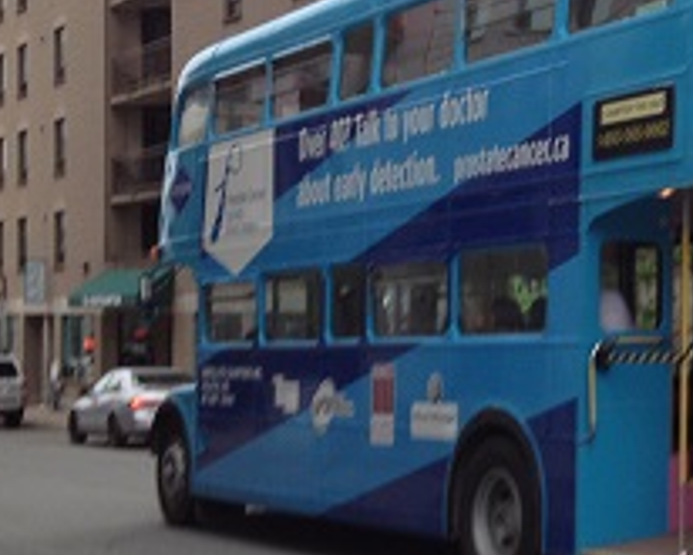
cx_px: 656
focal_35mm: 83
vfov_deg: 18.5
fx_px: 1703
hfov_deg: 22.3
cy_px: 247
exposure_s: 1/290
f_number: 2.4
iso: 50
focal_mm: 4.28
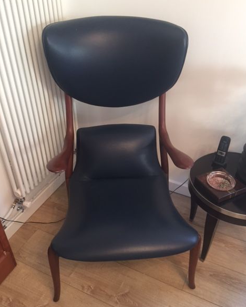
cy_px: 155
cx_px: 125
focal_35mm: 31
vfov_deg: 57.1
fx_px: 282
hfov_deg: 47.2
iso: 160
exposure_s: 1/33
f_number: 2.2
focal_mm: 4.15
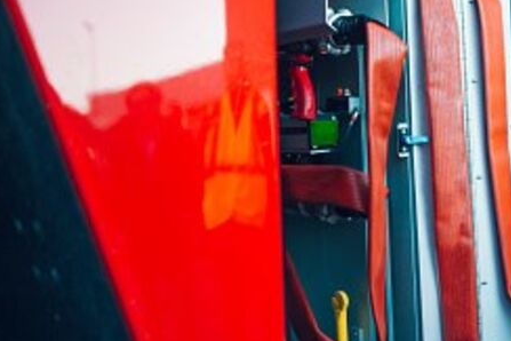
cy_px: 115
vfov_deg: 26.8
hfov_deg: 35.3
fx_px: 710
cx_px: 527
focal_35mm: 50
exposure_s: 1/500
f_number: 1.4
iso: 100
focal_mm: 24
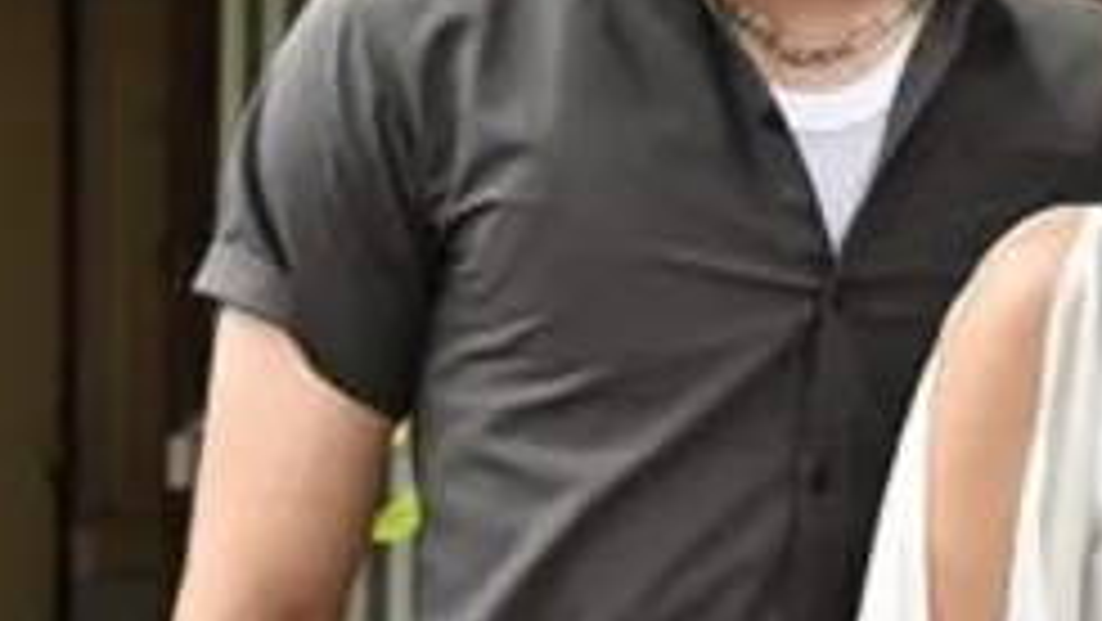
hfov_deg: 14.1
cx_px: 1372
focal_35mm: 147
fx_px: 4297
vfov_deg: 8.3
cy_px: 212
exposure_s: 1/125
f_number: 4.5
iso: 160
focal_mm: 44
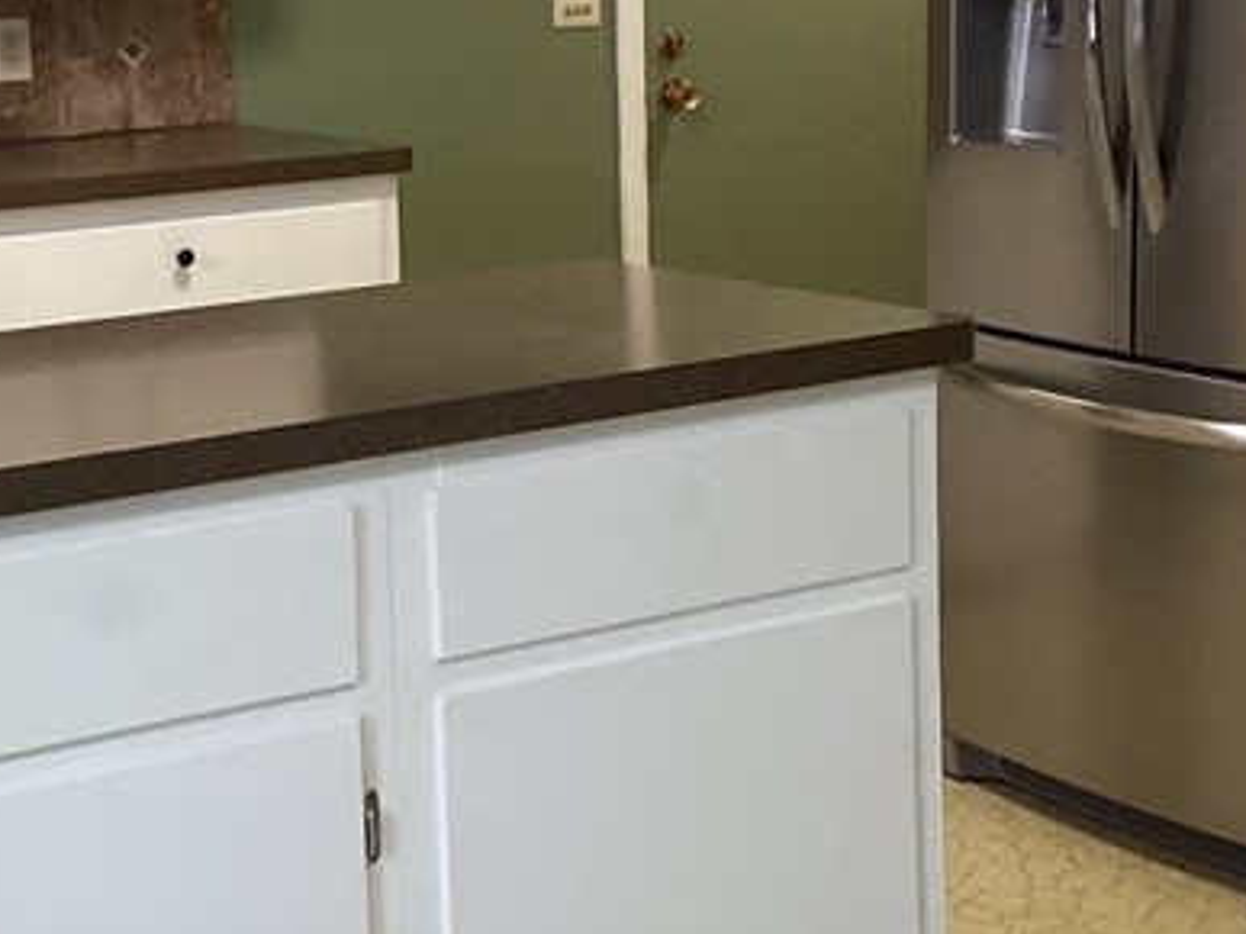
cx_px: 412
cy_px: 229
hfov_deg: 23.7
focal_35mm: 82
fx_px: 2951
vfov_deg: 17.9
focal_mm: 3.3
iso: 200
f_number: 2.4
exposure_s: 1/60
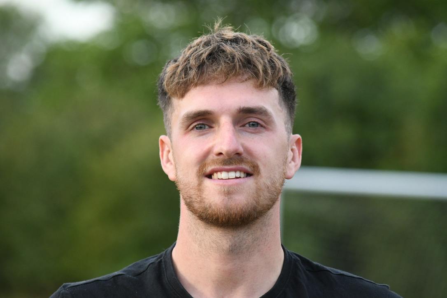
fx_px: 2794
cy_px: 149
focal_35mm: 225
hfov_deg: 9.1
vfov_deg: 6.1
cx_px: 224
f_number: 5
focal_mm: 150
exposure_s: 1/1600
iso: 2500
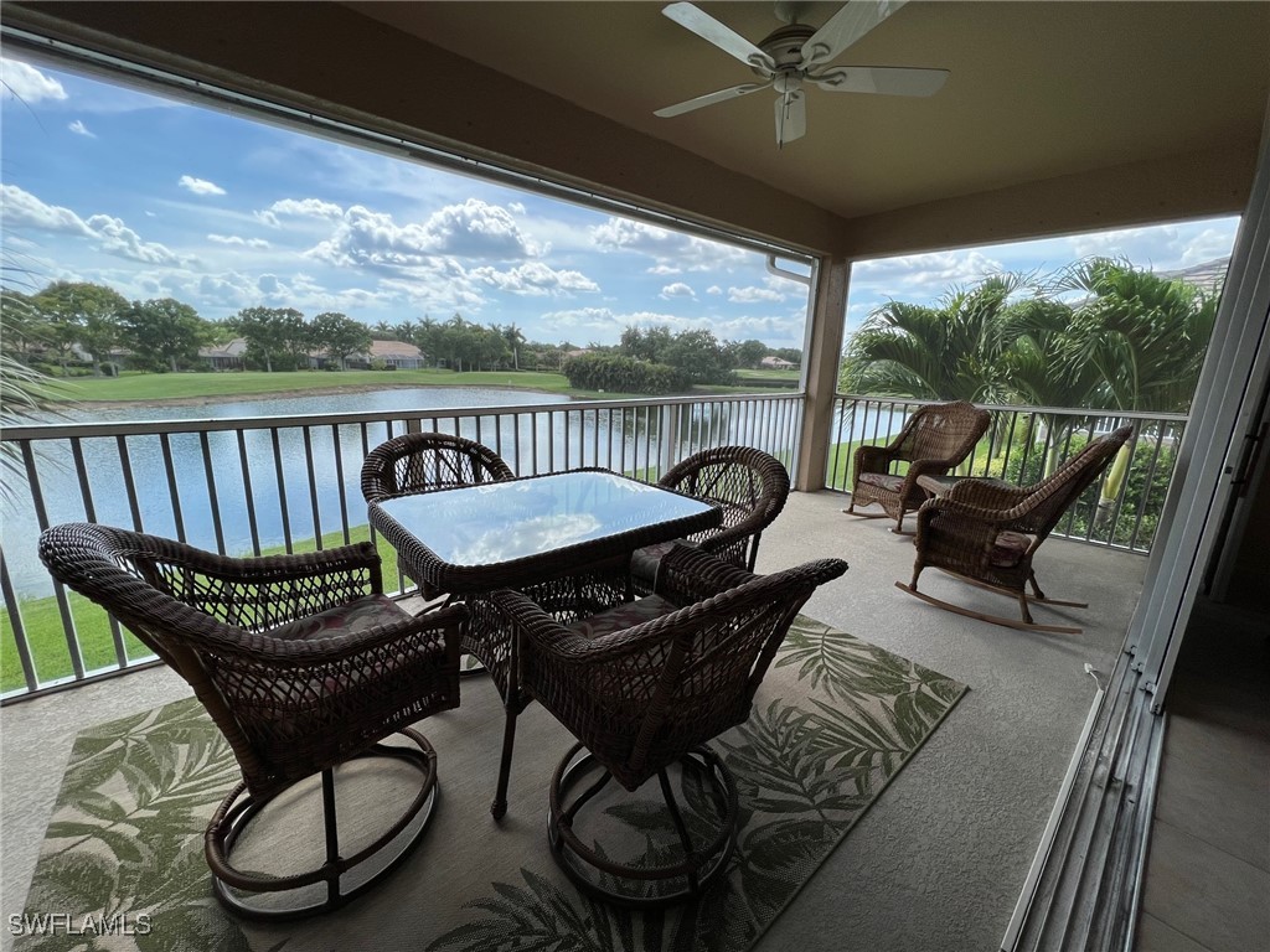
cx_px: 635
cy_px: 476
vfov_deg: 89.9
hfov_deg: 106.2
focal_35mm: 13
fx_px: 477
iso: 32
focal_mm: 1.57
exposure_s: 1/521
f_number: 1.8
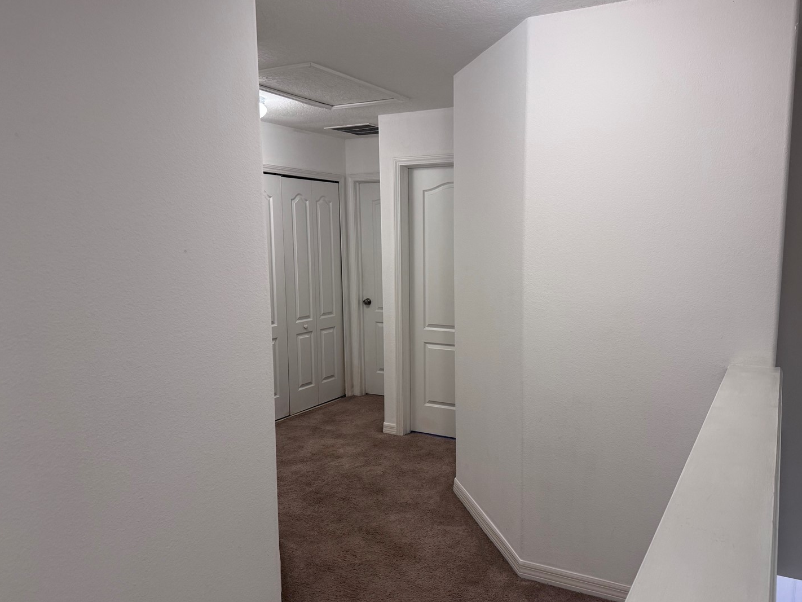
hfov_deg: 65.1
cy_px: 325
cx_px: 445
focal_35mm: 27
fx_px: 626
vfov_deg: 51.3
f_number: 1.78
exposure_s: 1/60
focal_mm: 6.76
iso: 160
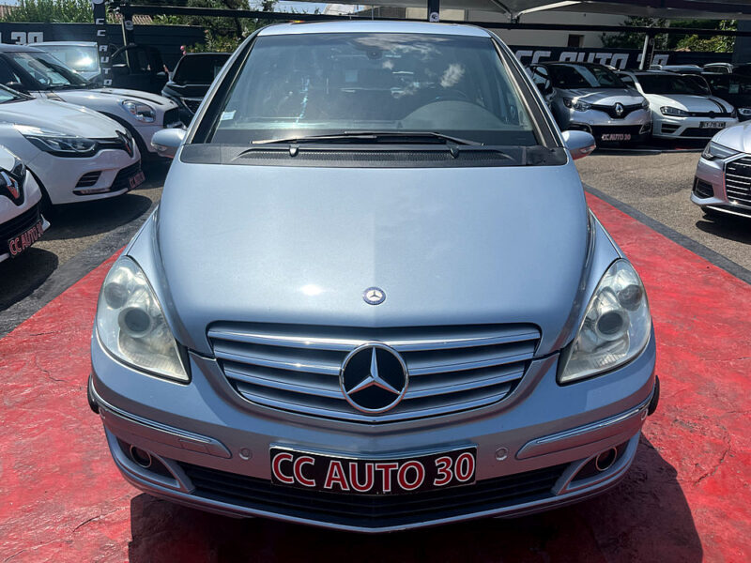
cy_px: 282
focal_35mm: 26
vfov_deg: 53.1
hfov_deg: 67.3
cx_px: 376
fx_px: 564
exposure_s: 1/7874
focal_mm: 5.1
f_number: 1.6
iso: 50
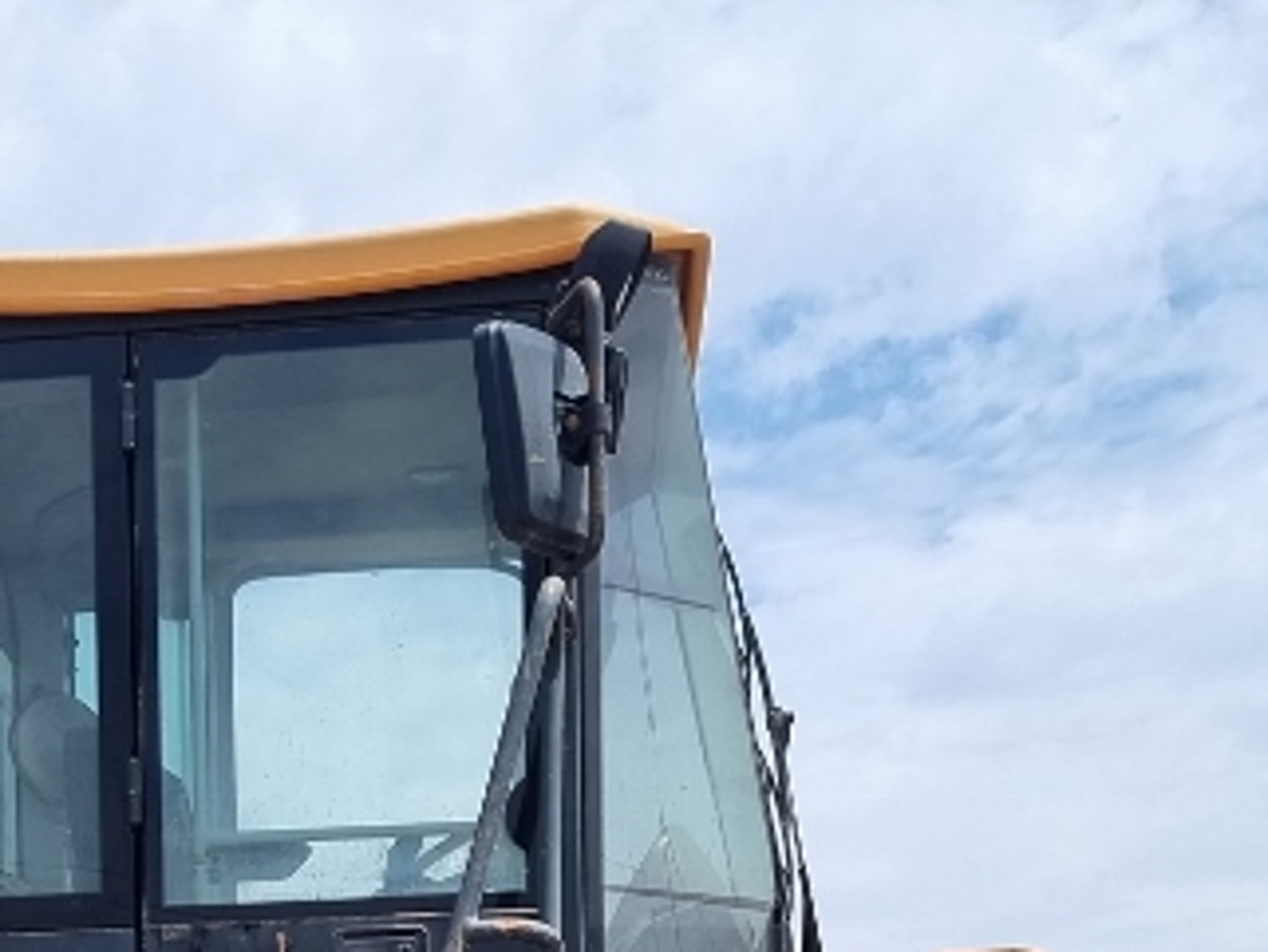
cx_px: 103
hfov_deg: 22.9
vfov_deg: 16.0
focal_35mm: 83
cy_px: 1513
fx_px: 3041
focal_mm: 5.4
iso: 50
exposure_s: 1/3288
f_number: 1.8
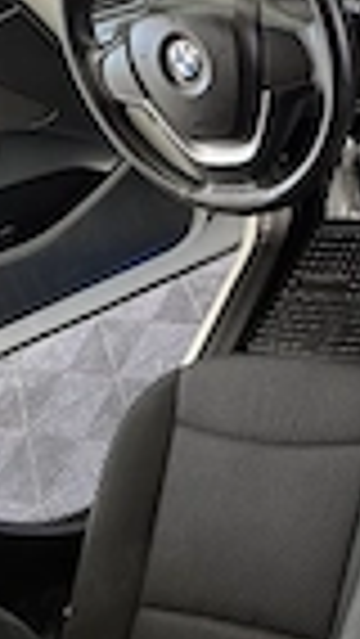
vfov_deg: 47.3
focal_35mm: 43
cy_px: 328
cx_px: 482
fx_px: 729
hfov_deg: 24.0
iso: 320
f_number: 2.2
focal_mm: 2.22
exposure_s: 1/100
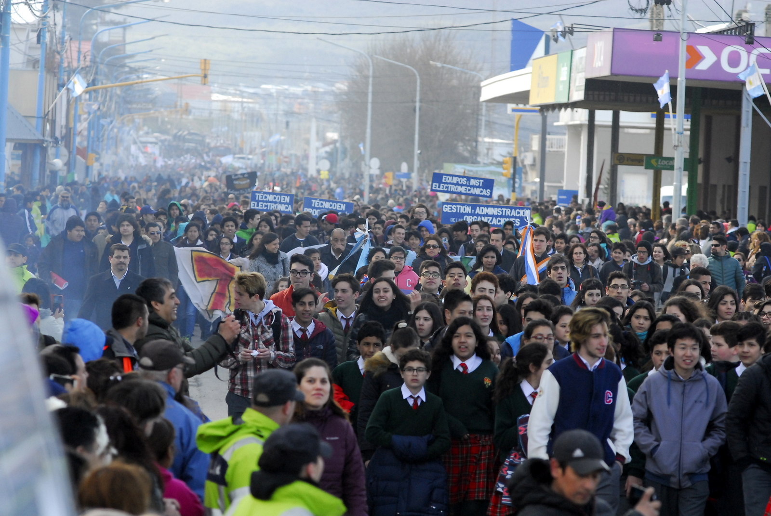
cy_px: 258
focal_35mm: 232
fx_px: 4985
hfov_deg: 8.8
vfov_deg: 5.9
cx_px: 386
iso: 800
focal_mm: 155
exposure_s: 1/1000
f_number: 5.6
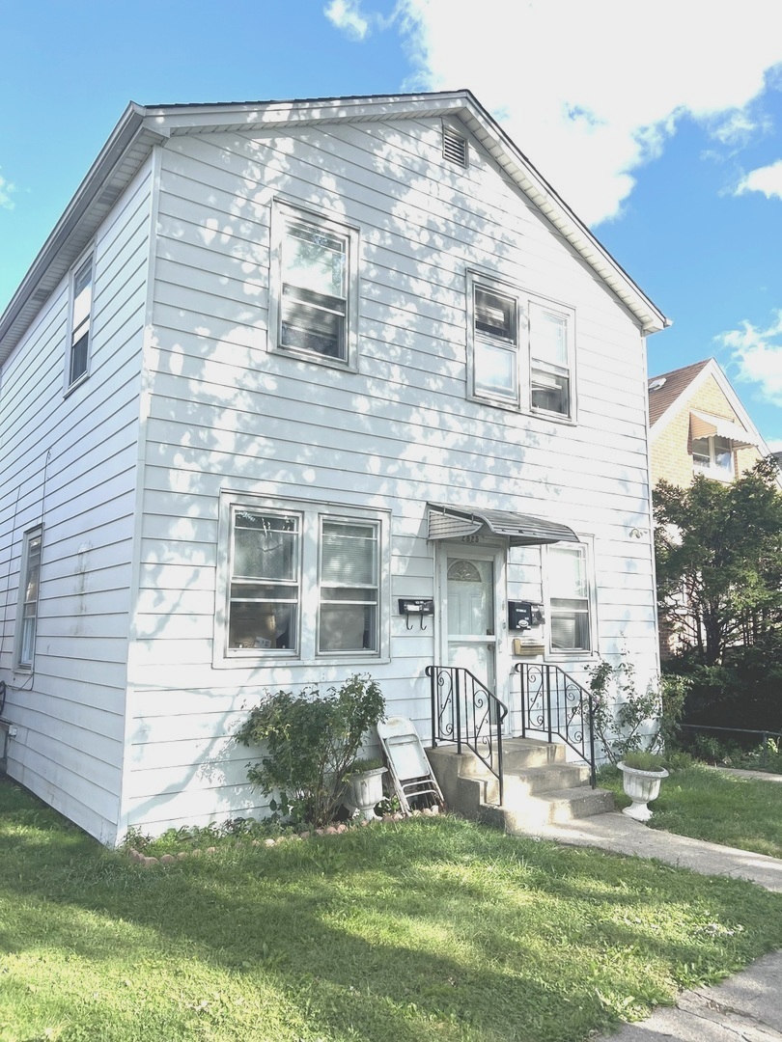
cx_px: 391
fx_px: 783
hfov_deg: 53.1
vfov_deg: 67.3
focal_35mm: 26
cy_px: 521
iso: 50
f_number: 1.5
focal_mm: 5.7
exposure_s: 1/3077
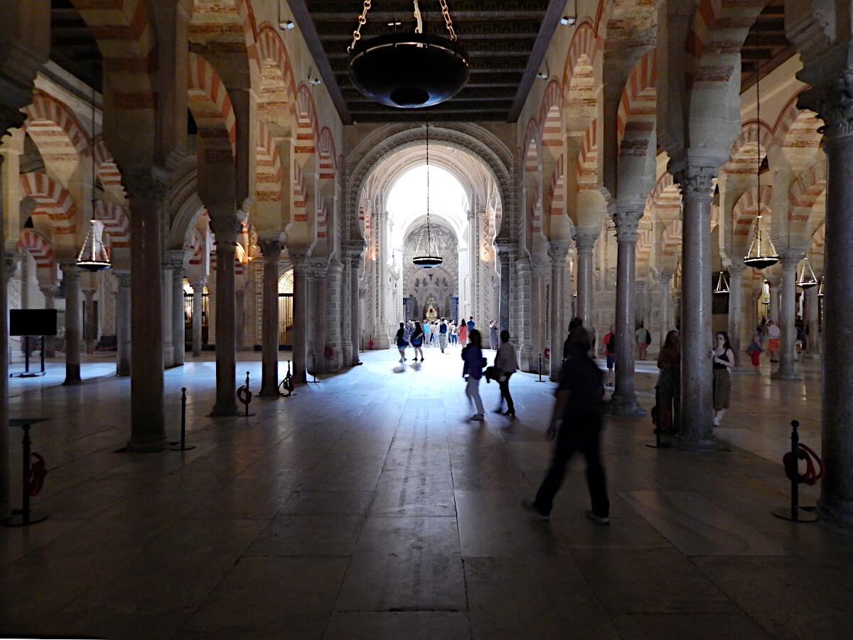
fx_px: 567
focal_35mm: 23
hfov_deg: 73.9
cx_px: 426
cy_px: 320
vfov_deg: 58.9
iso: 400
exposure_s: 1/8
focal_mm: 4
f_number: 3
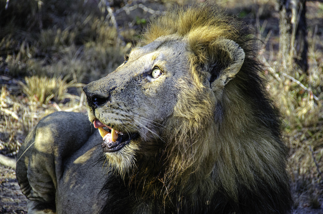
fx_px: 2686
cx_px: 162
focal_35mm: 300
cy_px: 107
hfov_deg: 6.9
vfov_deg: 4.6
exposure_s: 1/800
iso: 800
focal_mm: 200
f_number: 5.6
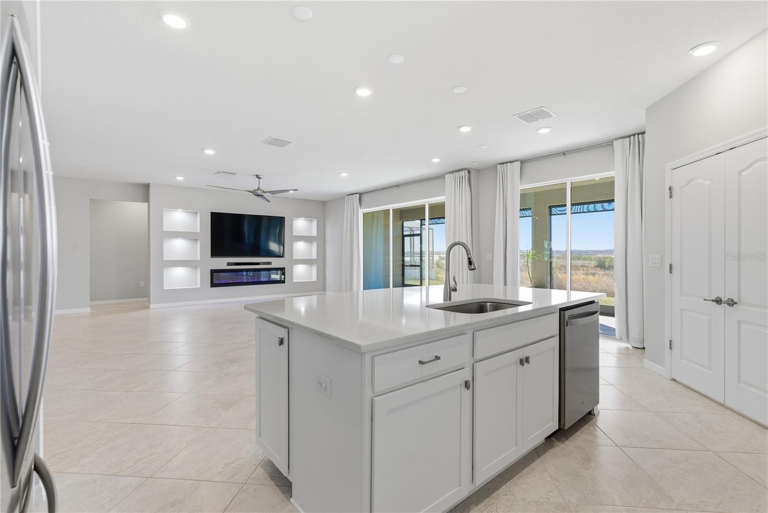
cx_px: 384
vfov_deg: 73.8
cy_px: 256
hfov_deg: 96.7
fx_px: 342
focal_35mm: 16
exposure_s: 1/80
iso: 320
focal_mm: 16
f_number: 9
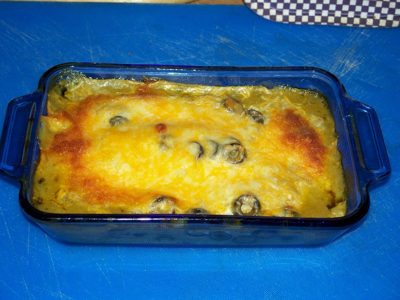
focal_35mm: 70
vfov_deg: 21.0
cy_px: 150
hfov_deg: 27.8
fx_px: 809
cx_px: 200
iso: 80
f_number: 3.2
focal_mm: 14.7
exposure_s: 1/100
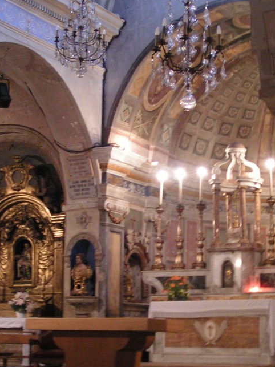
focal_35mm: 78
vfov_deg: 25.0
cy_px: 200
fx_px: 826
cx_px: 180
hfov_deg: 18.8
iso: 200
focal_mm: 7.3
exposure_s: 1/4
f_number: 2.8
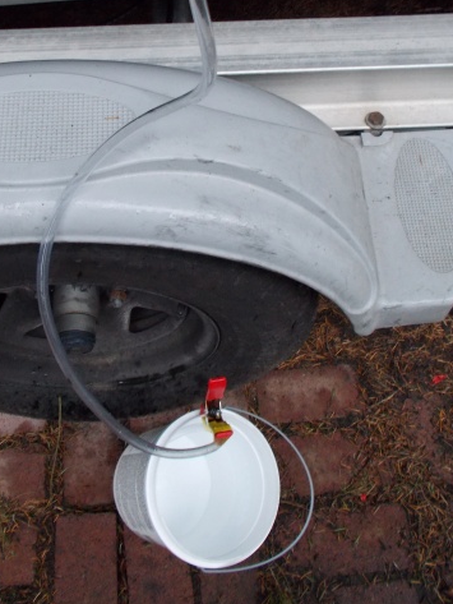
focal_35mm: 44
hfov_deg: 32.8
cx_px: 182
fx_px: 767
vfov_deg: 42.2
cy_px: 188
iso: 200
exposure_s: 1/25
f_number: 3.2
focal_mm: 4.6
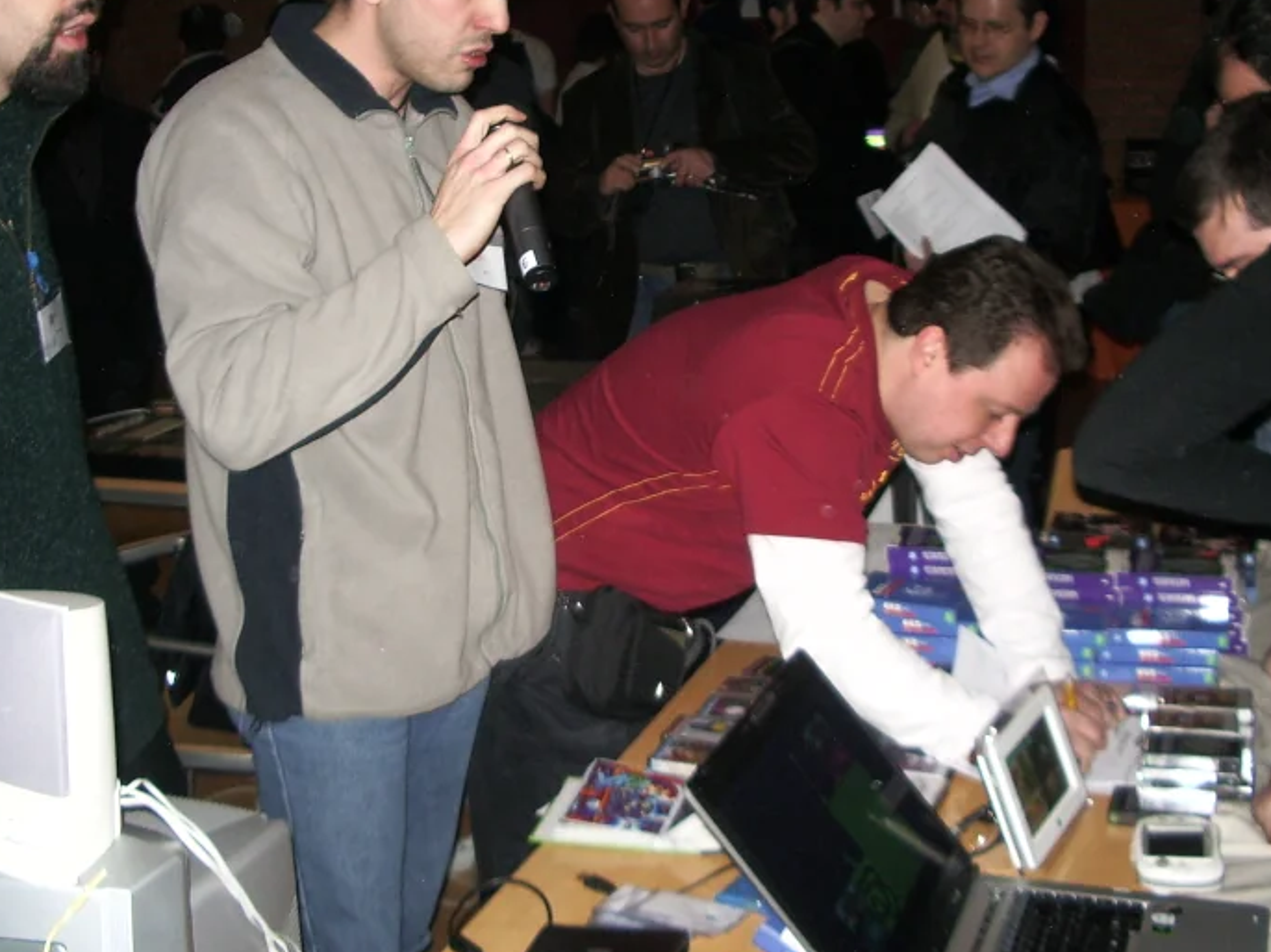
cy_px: 387
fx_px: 1799
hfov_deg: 38.9
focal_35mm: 49
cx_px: 624
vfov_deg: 29.6
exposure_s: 1/40
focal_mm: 5.8
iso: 100
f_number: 2.6
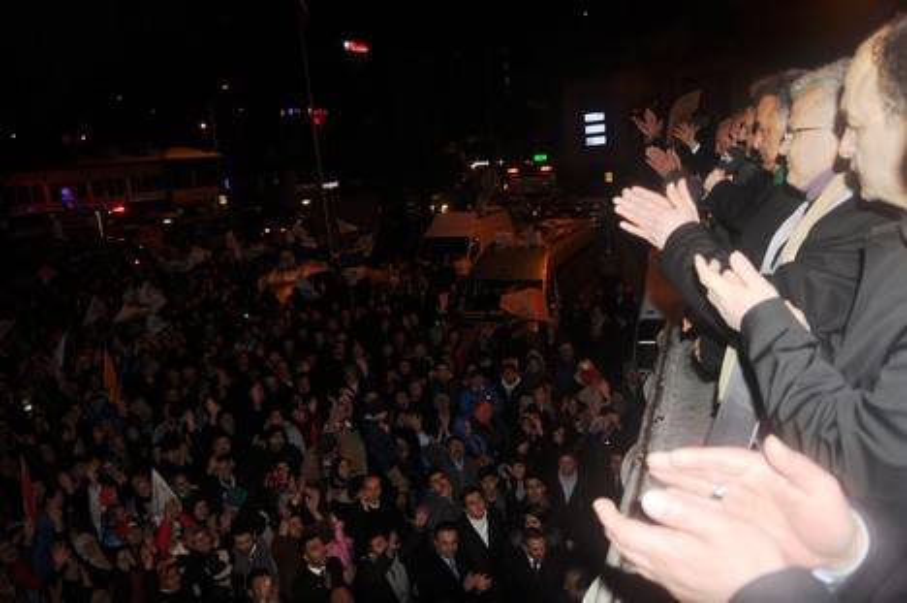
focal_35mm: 24
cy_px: 302
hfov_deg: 73.8
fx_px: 604
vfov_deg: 53.0
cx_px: 454
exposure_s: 1/60
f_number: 3.5
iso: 200
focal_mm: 16
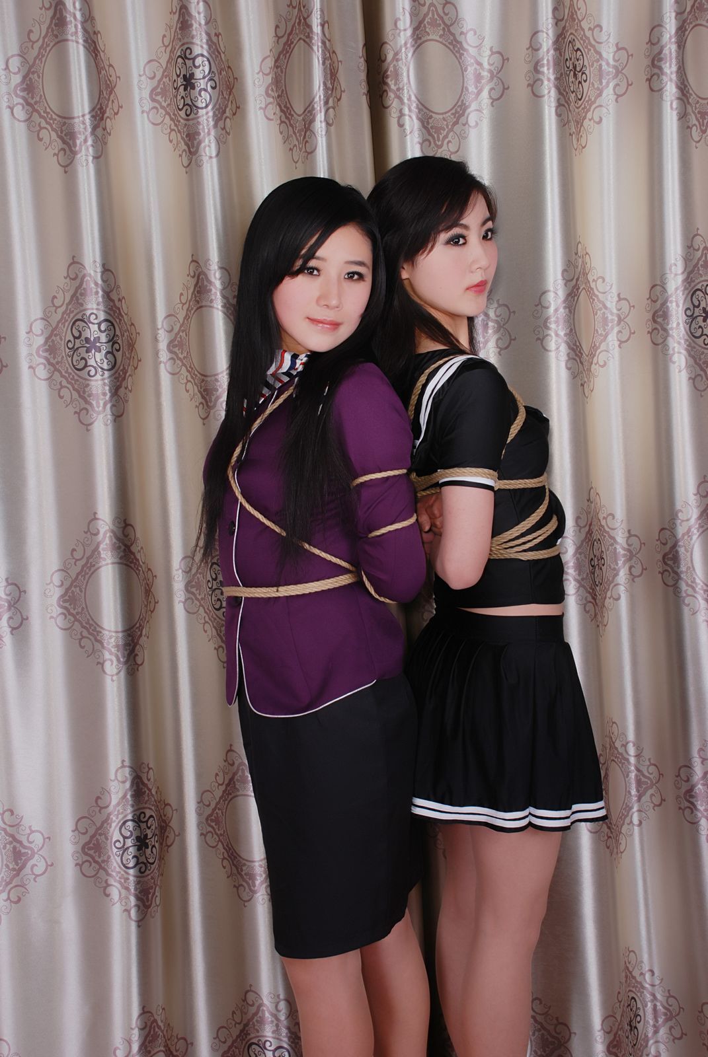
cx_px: 354
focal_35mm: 52
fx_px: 1544
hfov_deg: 25.8
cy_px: 528
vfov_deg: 37.8
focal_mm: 35
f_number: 10
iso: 100
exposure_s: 1/8
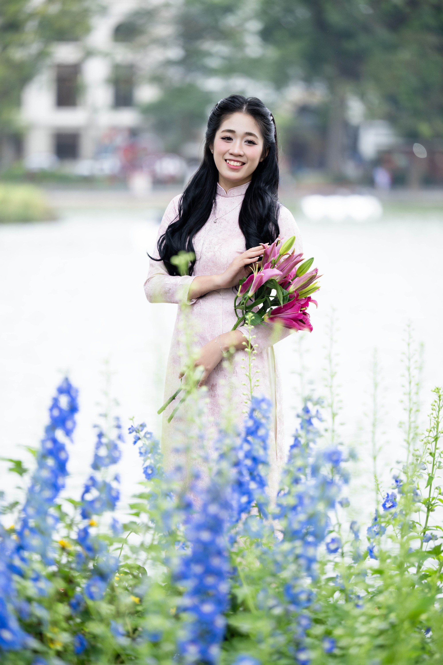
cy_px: 332
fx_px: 2953
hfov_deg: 8.6
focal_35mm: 160
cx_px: 222
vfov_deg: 12.8
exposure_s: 1/250
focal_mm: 160
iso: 500
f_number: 2.8
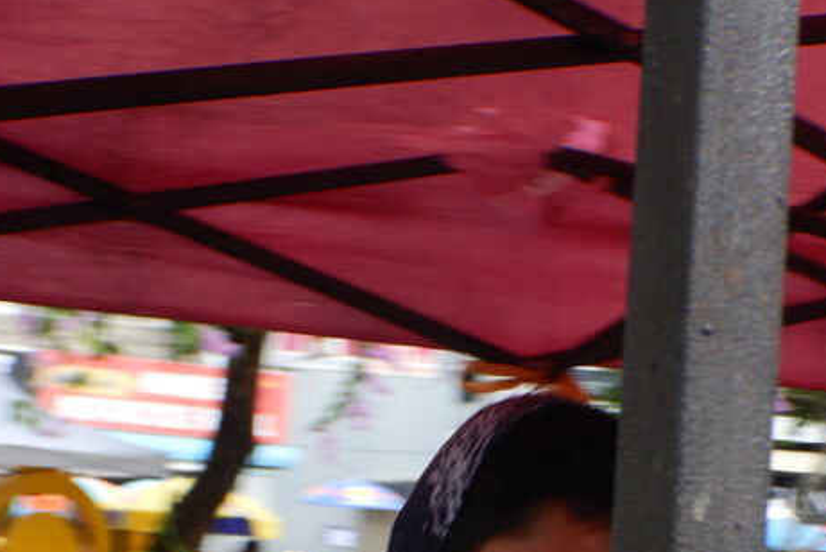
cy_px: 622
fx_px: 2525
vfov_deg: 12.2
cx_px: 430
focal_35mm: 110
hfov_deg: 18.6
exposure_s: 1/80
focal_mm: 11
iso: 125
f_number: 4.4
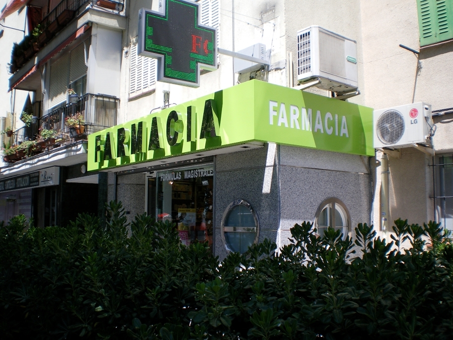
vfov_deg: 39.7
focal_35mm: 36
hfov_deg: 51.4
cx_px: 226
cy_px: 170
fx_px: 471
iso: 50
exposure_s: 1/200
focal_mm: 6.3
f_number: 4.6
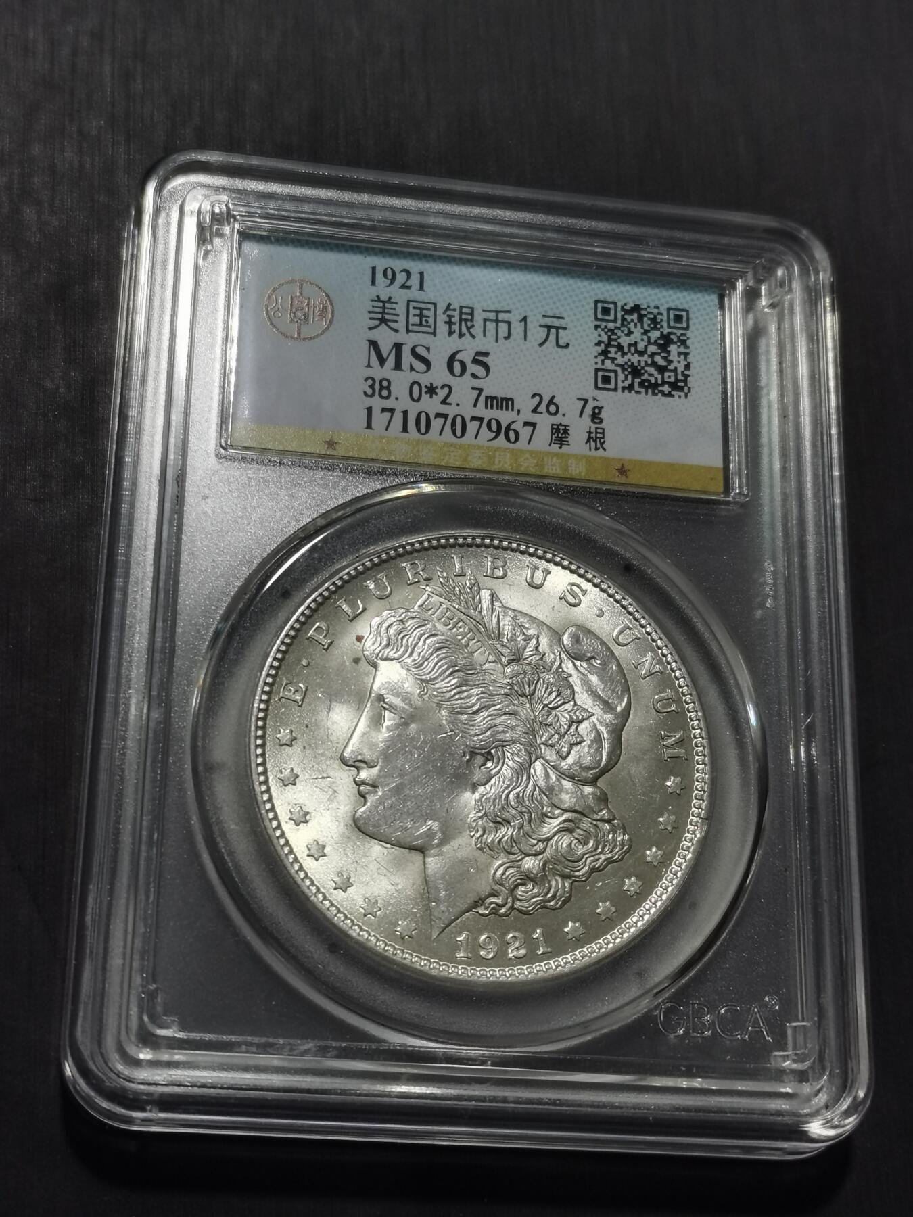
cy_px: 608
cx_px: 456
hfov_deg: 23.7
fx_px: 2180
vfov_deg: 31.2
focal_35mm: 62
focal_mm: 5.58
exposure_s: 1/180
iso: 64
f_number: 1.8
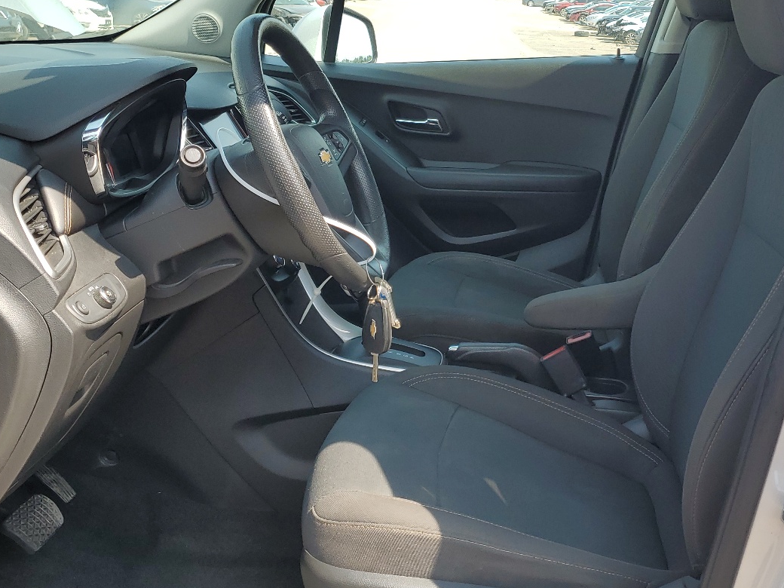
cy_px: 300
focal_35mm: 40
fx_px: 906
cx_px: 495
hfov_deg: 46.3
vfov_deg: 36.0
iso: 50
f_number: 1.5
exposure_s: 1/769
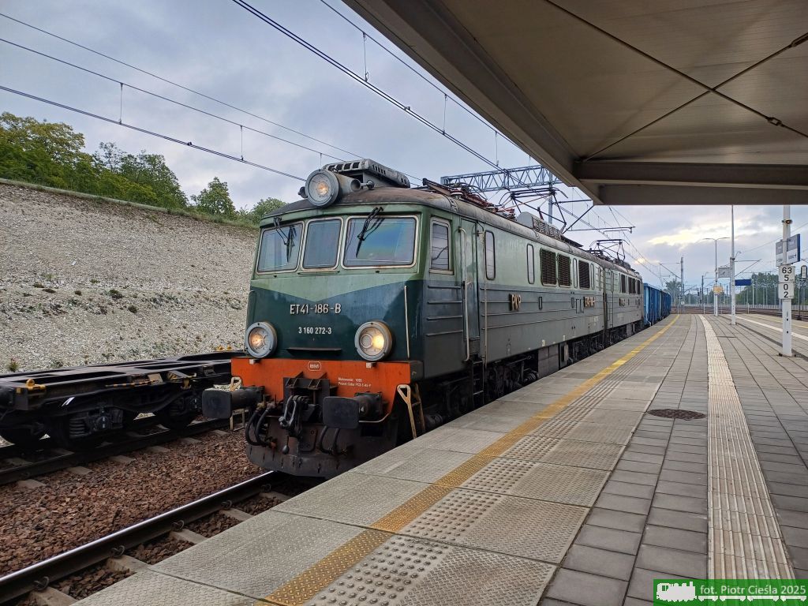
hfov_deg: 69.4
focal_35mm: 25
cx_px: 404
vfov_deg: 54.9
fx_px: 584
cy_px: 303
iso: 50
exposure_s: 1/174
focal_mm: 4.65
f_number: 1.8
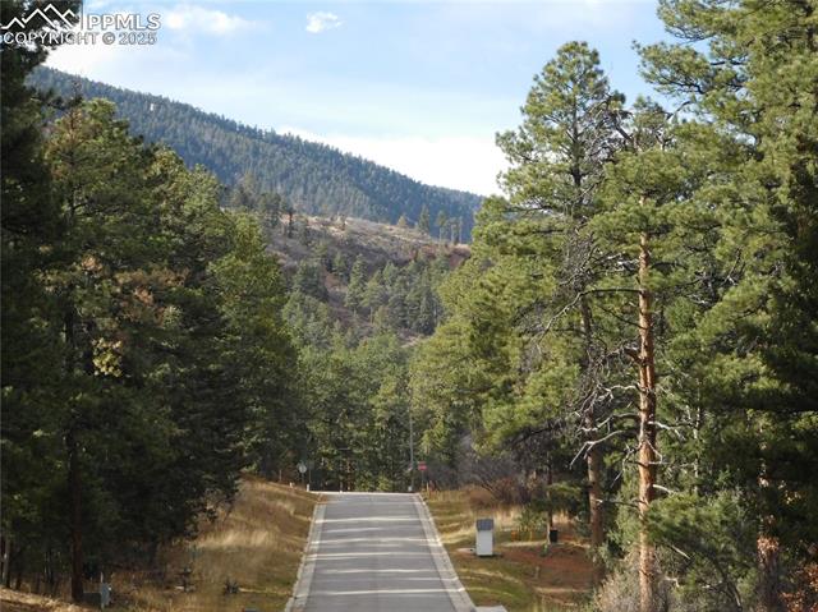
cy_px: 306
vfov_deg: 12.9
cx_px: 409
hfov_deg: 17.1
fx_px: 2715
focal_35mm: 115
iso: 800
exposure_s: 1/500
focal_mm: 20.3
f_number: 9.6
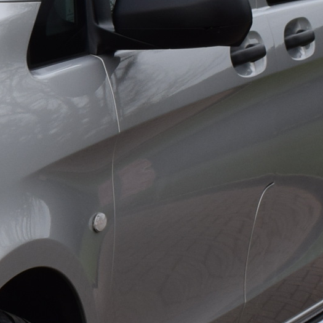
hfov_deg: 8.9
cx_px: -225
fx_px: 1995
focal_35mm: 189
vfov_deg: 9.3
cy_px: 124
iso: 280
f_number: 8
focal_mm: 26
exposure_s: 1/250
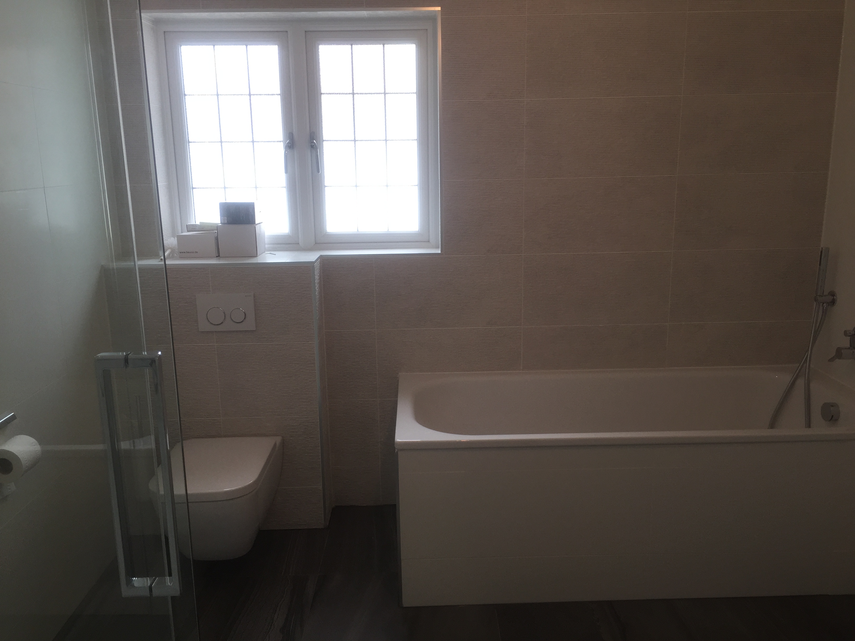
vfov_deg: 48.2
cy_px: 320
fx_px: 716
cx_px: 428
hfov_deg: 61.7
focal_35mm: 29
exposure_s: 1/100
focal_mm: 4.15
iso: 40
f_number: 2.2
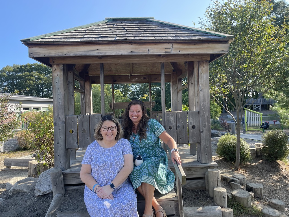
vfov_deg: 53.1
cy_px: 108
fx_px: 217
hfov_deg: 67.3
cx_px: 144
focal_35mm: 26
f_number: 1.6
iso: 32
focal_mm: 4.2
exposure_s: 1/716
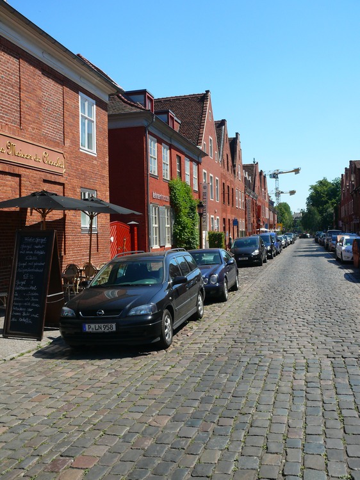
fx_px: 486
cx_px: 180
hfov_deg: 40.7
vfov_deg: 52.6
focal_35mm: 35
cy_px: 240
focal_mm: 7.4
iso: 100
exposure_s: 1/250
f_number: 4.5
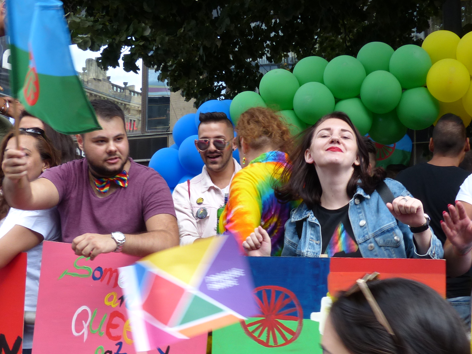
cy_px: 198
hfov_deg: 38.2
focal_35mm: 50
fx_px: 682
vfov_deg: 29.1
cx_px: 256
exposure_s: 1/125
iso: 100
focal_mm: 5.1
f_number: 4
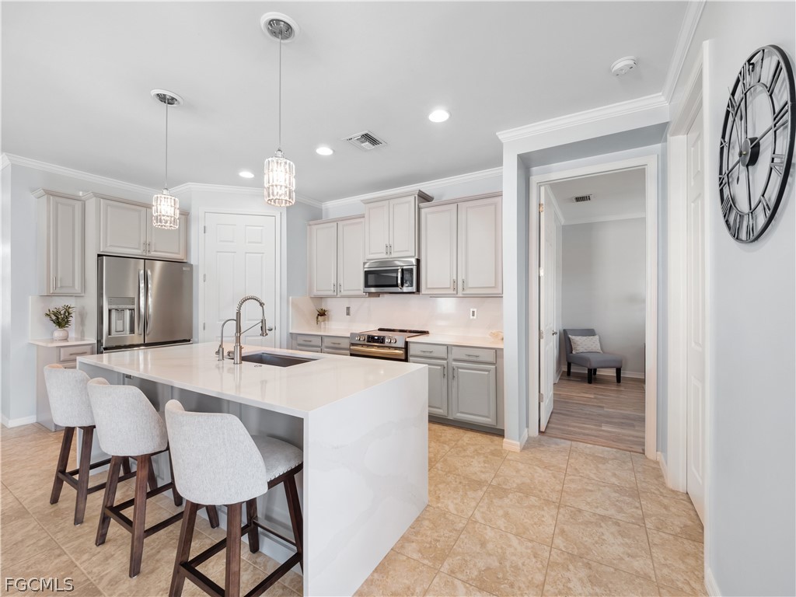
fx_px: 322
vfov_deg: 85.7
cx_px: 398
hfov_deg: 102.1
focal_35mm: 14
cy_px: 298
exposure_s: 1/5
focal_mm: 7
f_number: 7.1
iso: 200
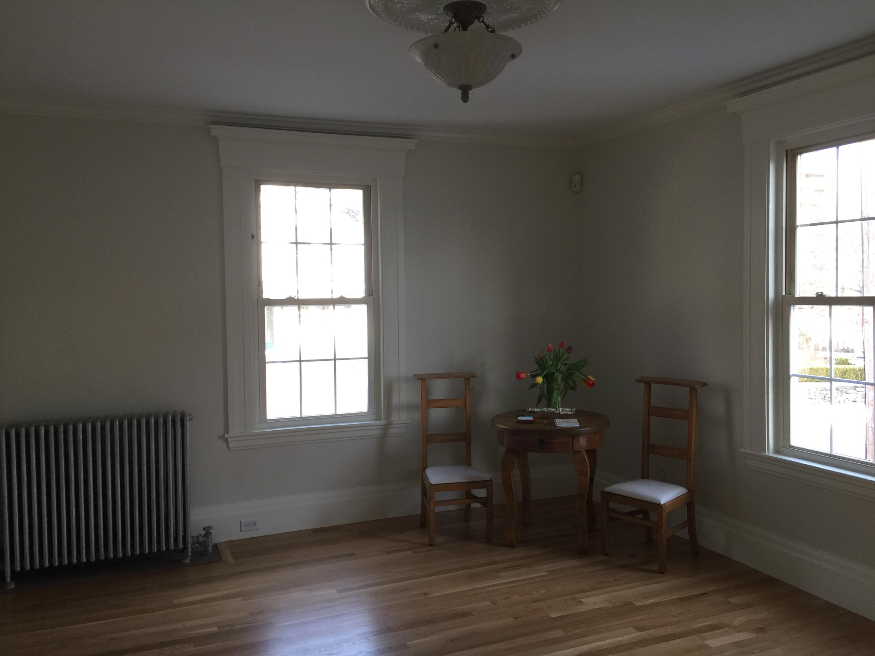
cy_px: 328
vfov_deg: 48.2
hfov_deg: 61.7
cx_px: 438
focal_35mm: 29
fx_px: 733
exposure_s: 1/30
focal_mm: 4.15
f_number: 2.2
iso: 40
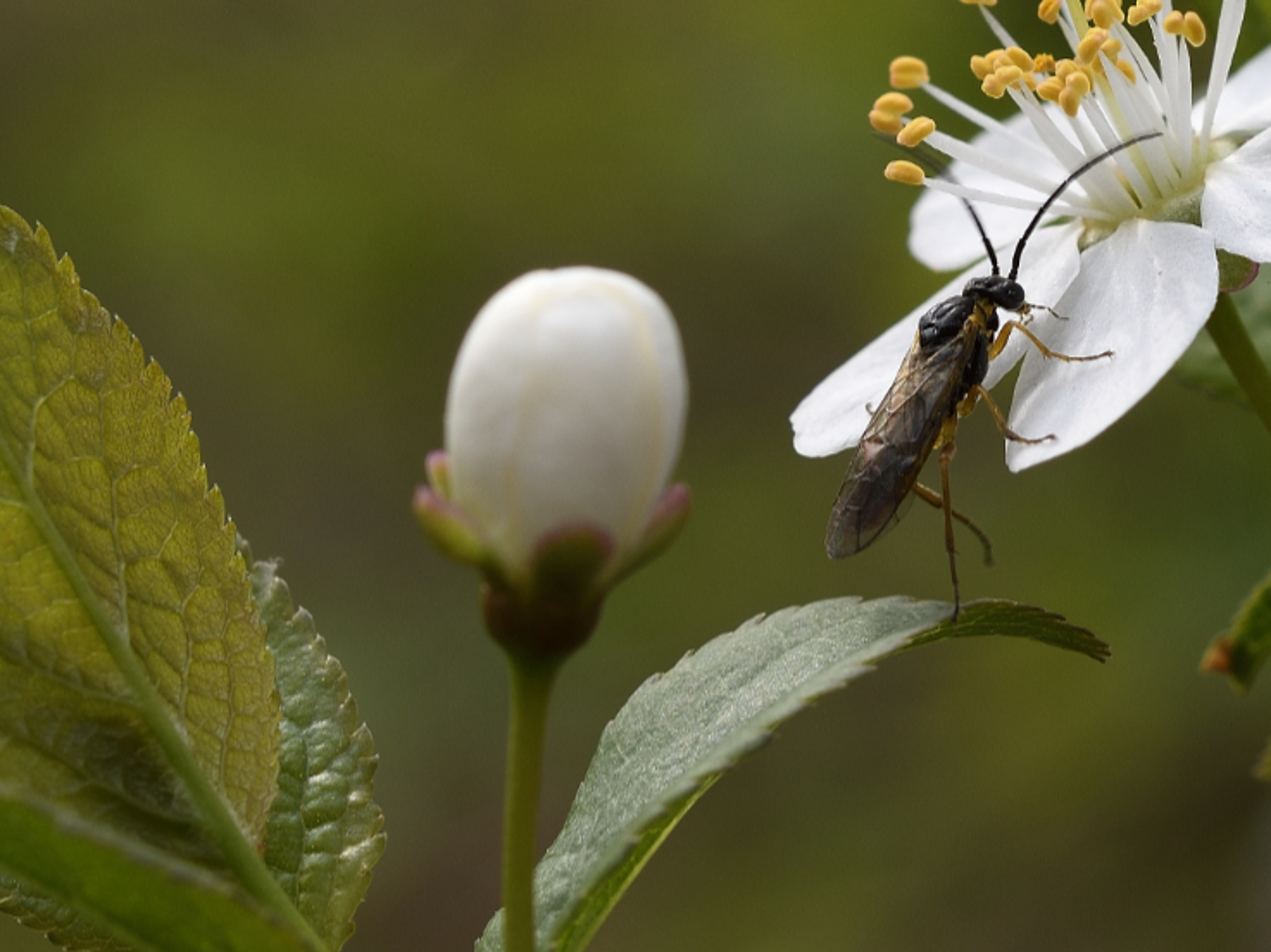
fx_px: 8624
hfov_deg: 8.4
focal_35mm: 235
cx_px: 966
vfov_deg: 6.3
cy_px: 333
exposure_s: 1/125
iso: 100
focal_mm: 60
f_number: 10
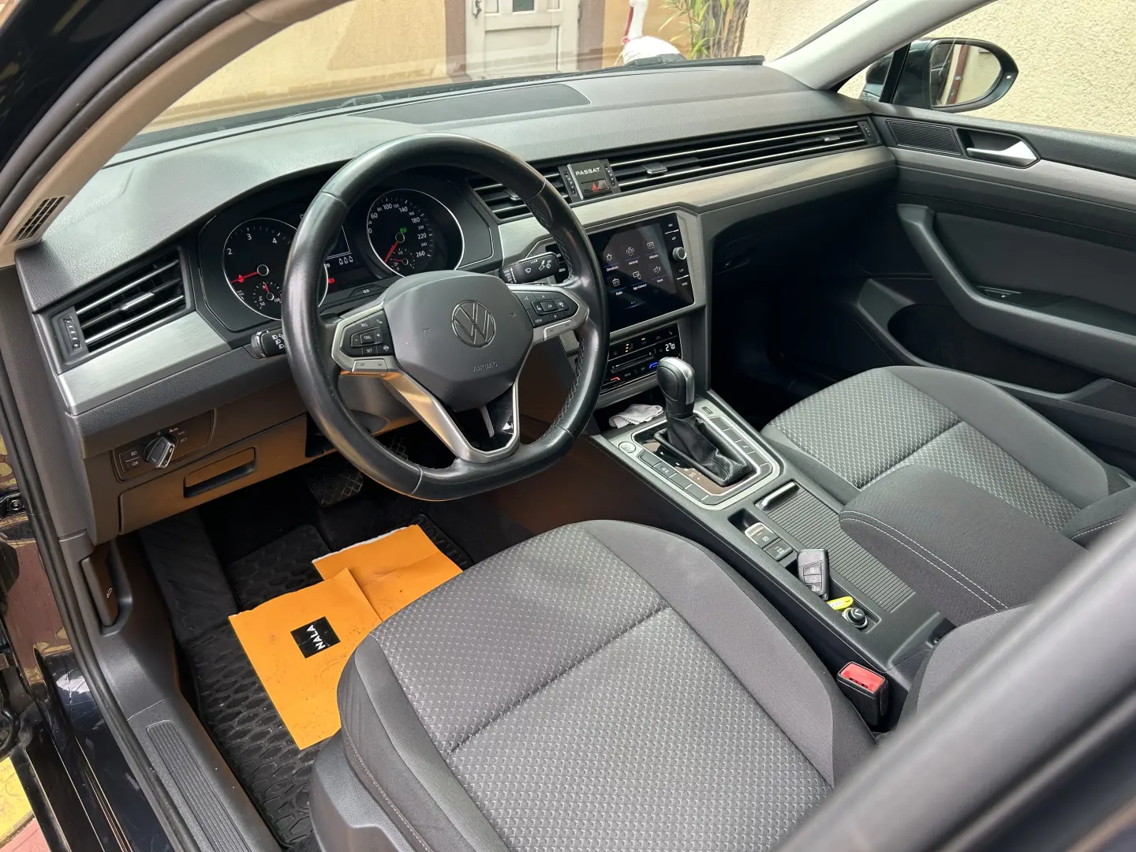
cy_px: 426
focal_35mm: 26
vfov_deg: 53.1
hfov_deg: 67.3
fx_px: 853
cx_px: 568
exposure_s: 1/146
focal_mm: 5.7
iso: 32
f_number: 1.5
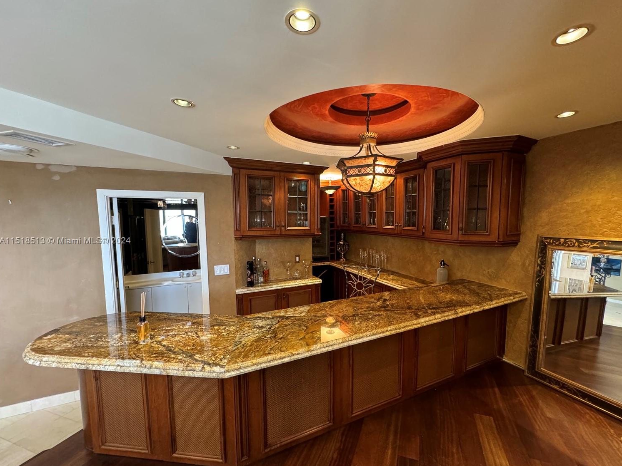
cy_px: 241
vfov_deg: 81.7
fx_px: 270
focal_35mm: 15
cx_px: 331
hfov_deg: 98.0
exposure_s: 1/60
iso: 500
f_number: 2.2
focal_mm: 2.22
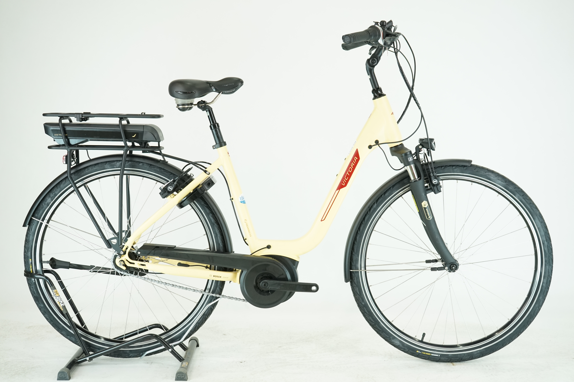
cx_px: 287
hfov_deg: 39.6
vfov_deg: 27.0
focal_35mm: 50
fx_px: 797
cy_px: 191
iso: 1600
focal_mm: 50
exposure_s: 1/200
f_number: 5.6
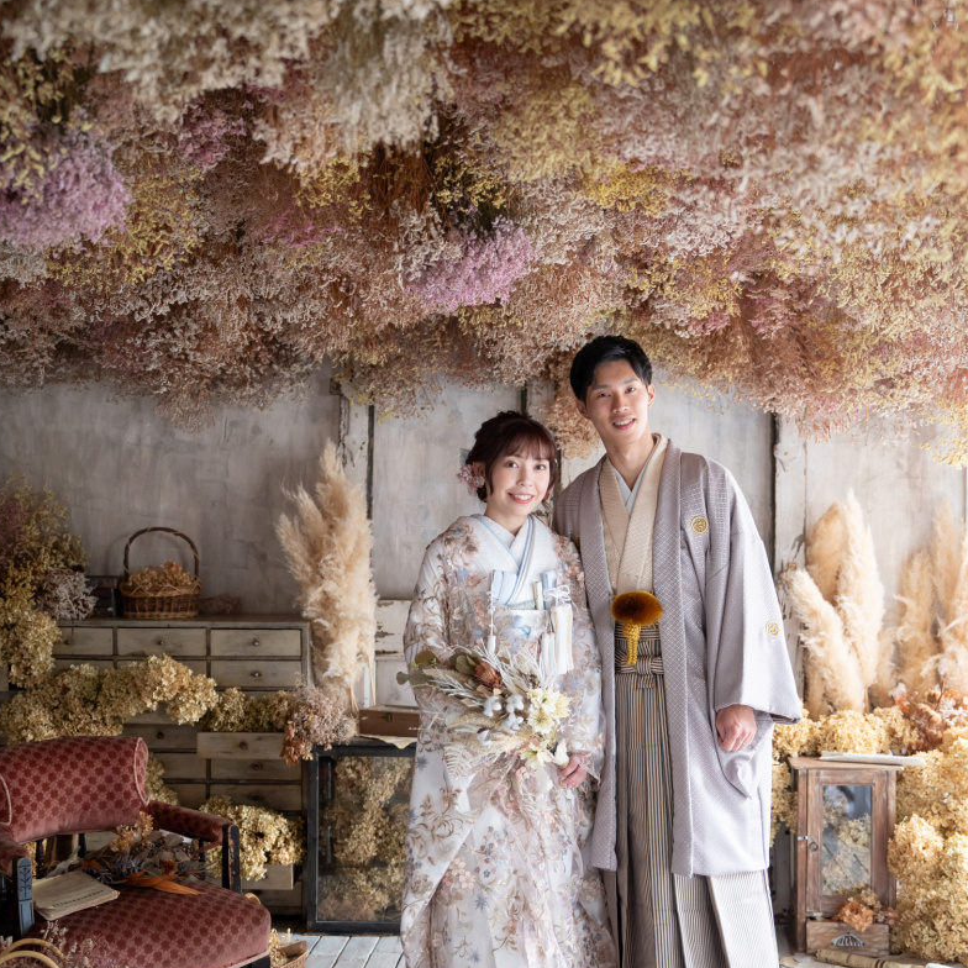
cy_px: 535
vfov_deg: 32.8
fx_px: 1645
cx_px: 477
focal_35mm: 52
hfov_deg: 32.8
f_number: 2.8
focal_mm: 40
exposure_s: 1/100
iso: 1000
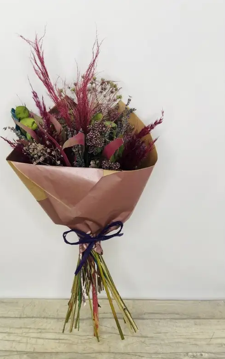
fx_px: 549
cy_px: 178
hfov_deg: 23.1
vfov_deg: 36.3
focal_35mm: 56
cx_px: 91
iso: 32
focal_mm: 6
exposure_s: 1/100
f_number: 2.4
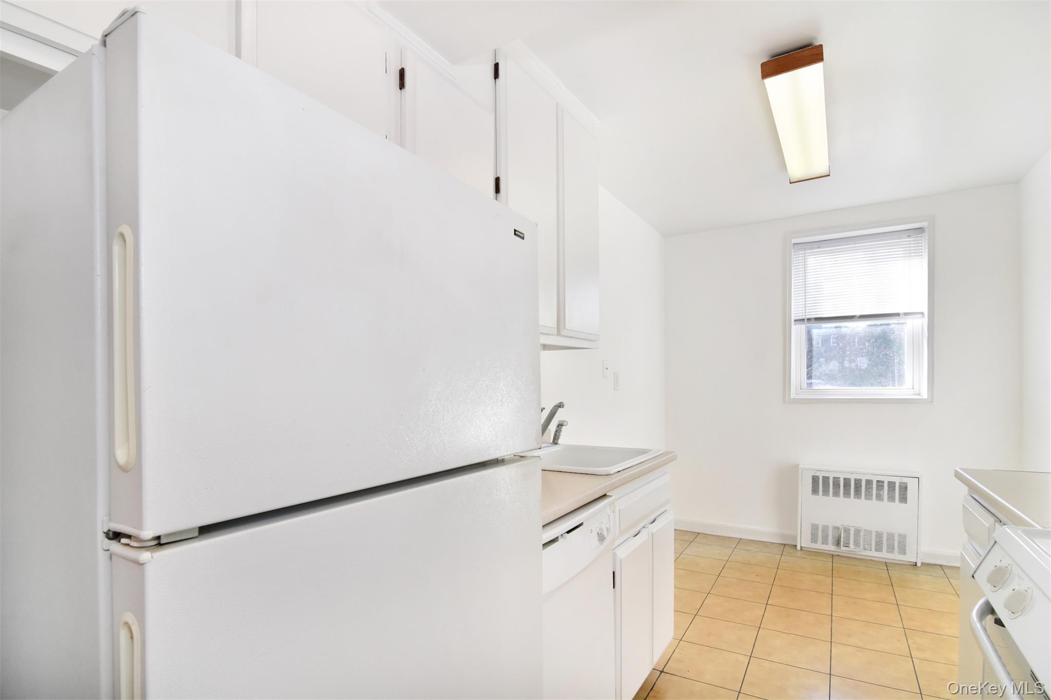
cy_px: 350
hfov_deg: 95.0
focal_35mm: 16
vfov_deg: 72.0
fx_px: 482
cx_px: 526
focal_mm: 11
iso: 640
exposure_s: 1/80
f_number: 11
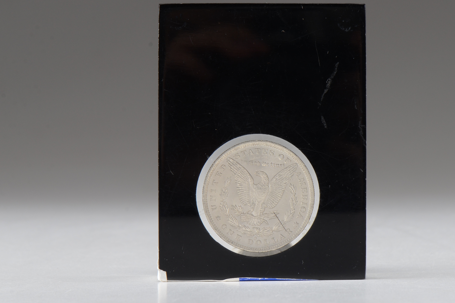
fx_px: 1954
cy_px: 130
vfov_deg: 8.9
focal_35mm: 155
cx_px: 265
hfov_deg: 13.3
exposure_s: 1/100
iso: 320
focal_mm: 85
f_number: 14
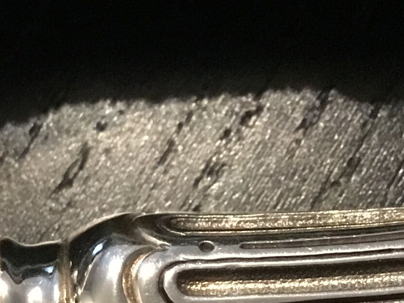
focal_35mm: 122
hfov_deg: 15.9
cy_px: 338
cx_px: 11
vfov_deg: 11.9
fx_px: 1424
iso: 400
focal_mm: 3.3
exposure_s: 1/17
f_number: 2.4
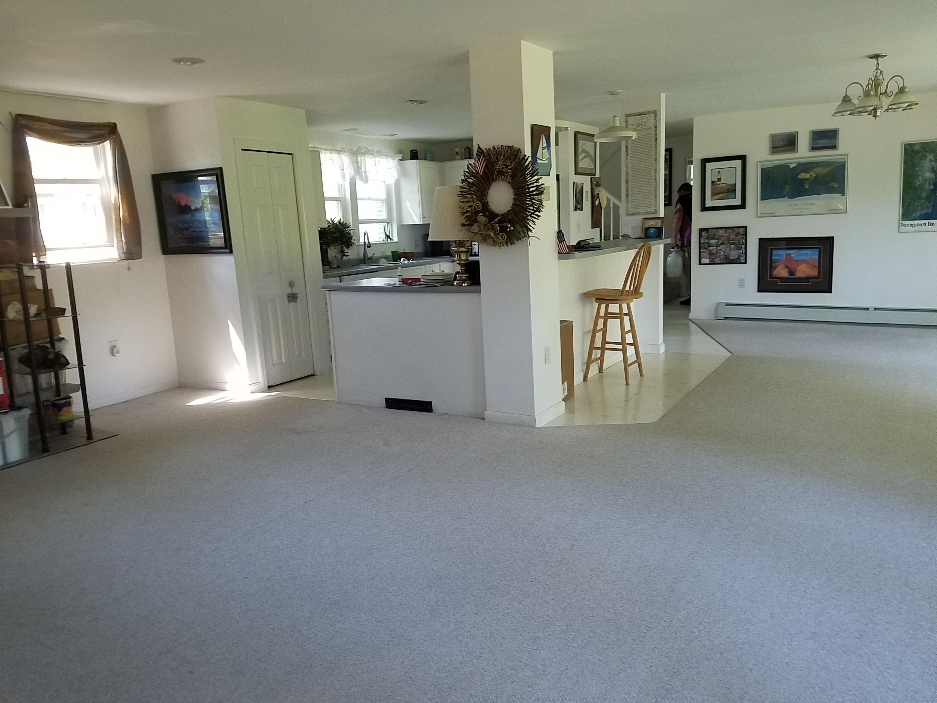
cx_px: 468
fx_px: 704
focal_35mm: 26
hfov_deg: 67.3
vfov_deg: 53.1
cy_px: 352
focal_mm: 4.2
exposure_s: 1/60
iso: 200
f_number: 1.7
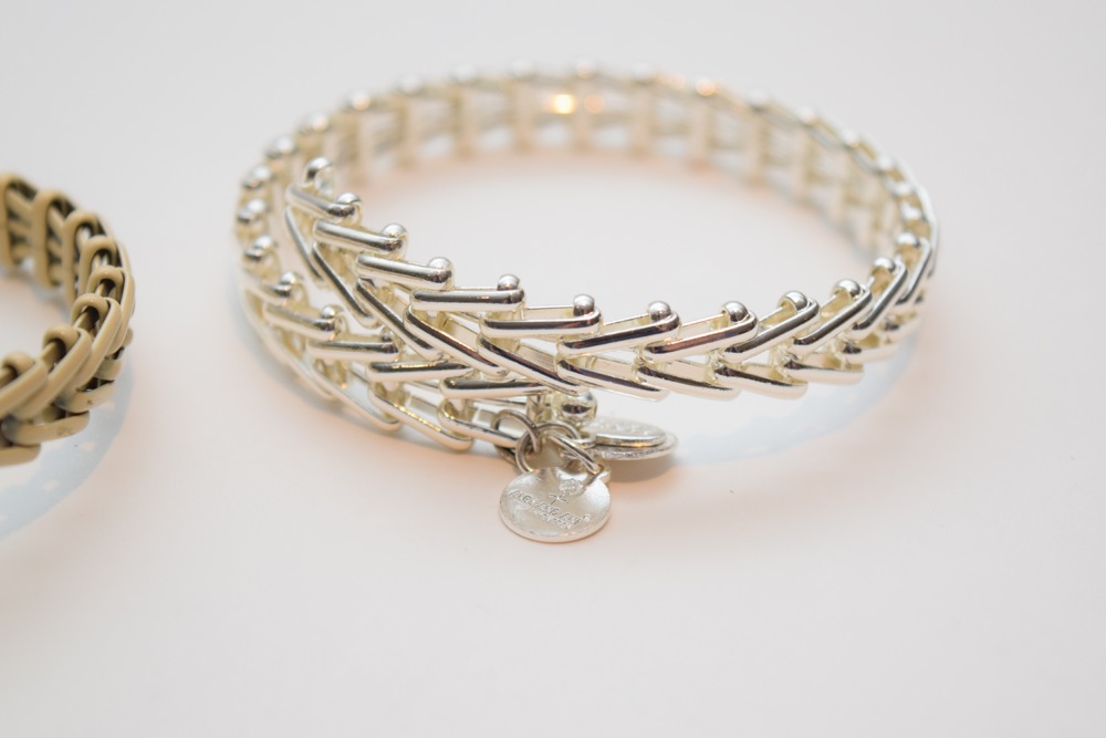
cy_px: 369
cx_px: 553
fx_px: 2535
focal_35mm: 82
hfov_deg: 24.6
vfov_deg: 16.6
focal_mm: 55
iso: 800
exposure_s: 1/100
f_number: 5.6
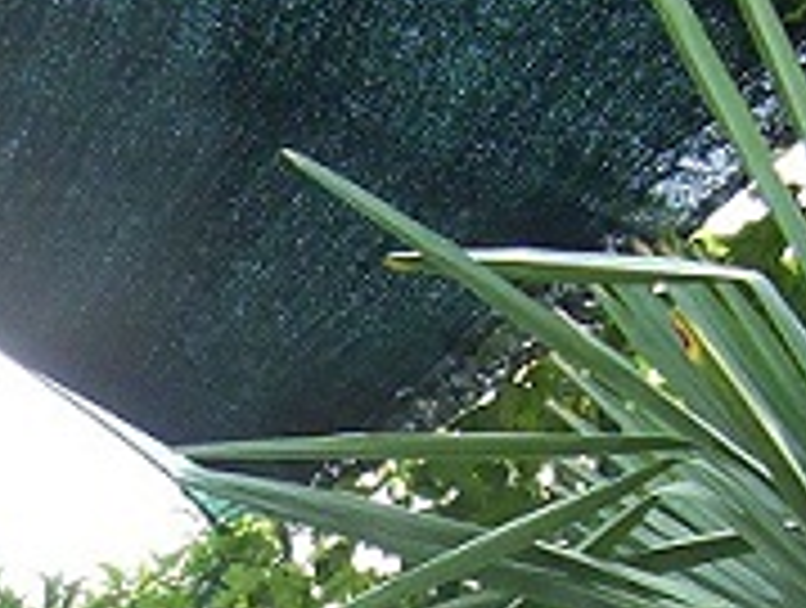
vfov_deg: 10.0
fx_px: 3313
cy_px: 1043
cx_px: 52
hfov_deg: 13.7
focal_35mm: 142
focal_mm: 5.26
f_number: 3.84
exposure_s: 1/164
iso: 100
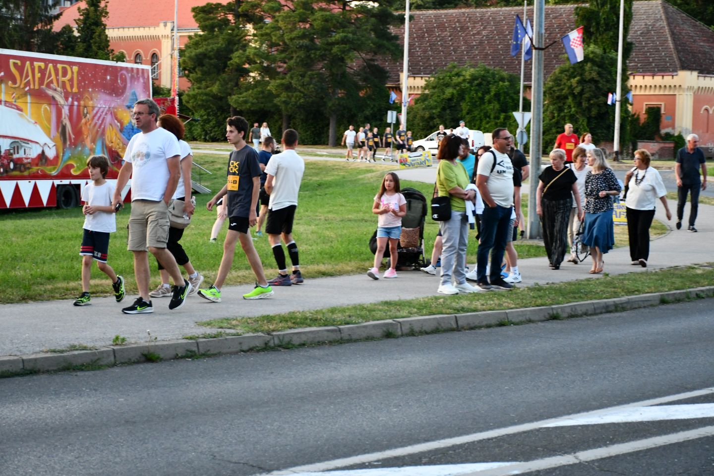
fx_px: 1547
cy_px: 238
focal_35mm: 78
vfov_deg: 17.5
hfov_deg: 26.0
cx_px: 357
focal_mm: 52
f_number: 4.8
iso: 1800
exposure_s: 1/125
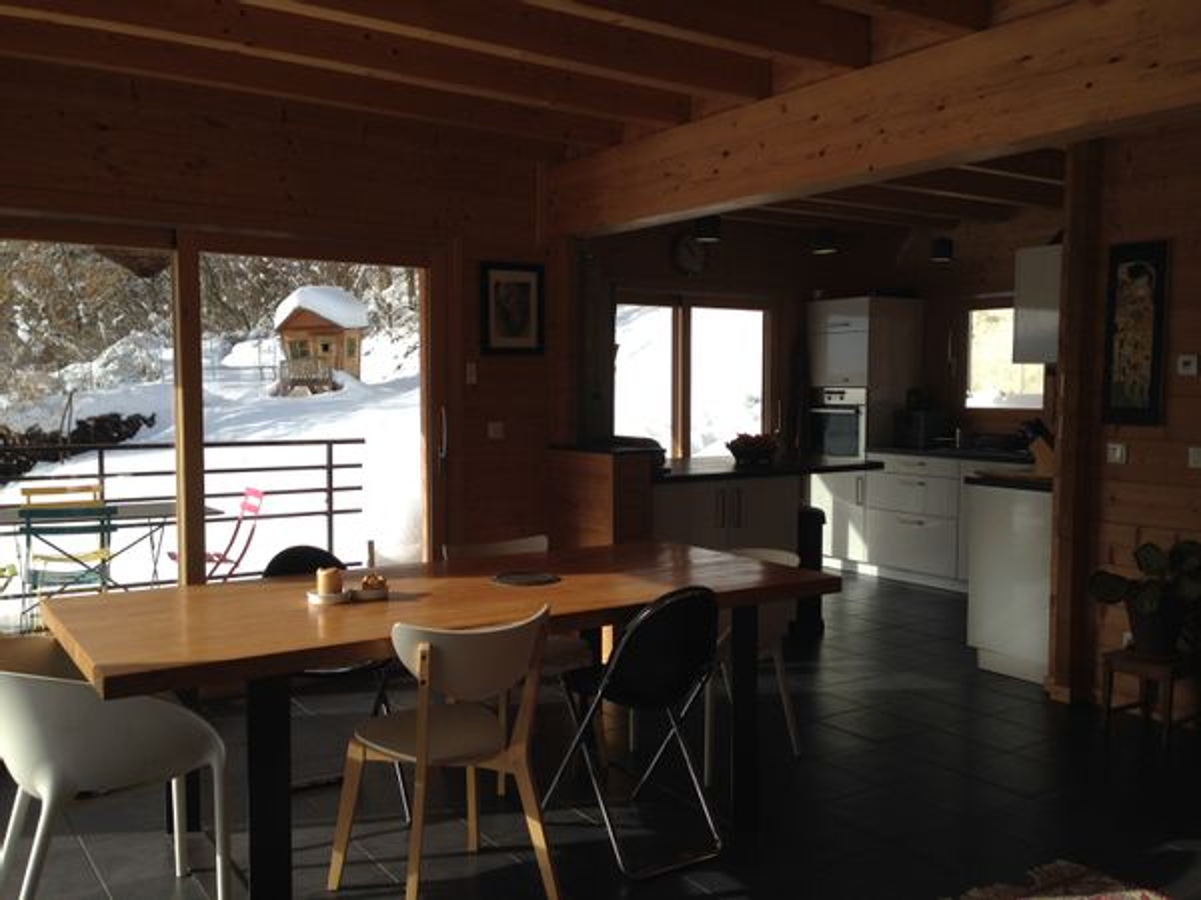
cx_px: 600
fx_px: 1145
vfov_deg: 42.9
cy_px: 450
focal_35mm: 33
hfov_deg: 55.4
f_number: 2.4
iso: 50
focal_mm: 4.12
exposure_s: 1/903
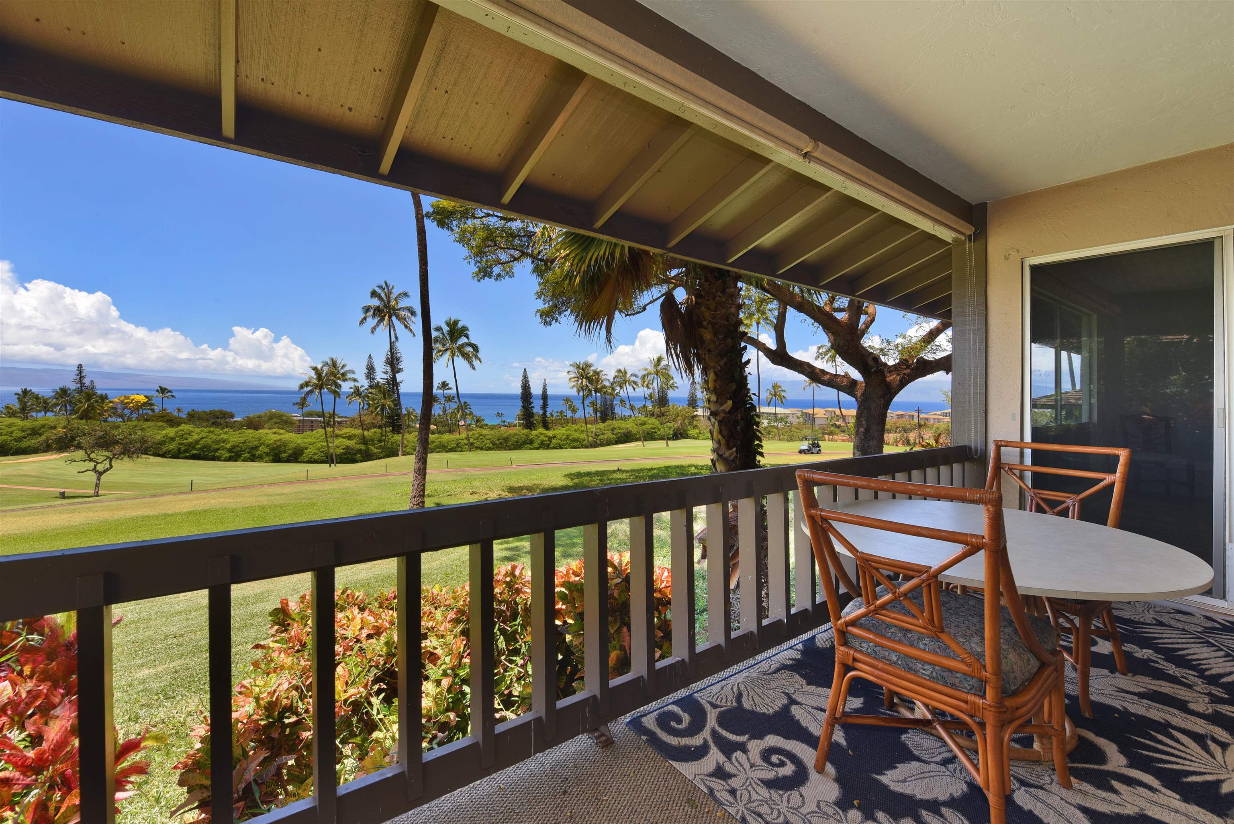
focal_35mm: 14
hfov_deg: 104.2
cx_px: 617
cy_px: 412
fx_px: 480
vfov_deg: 81.2
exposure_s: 1/6
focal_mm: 14
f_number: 11
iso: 80
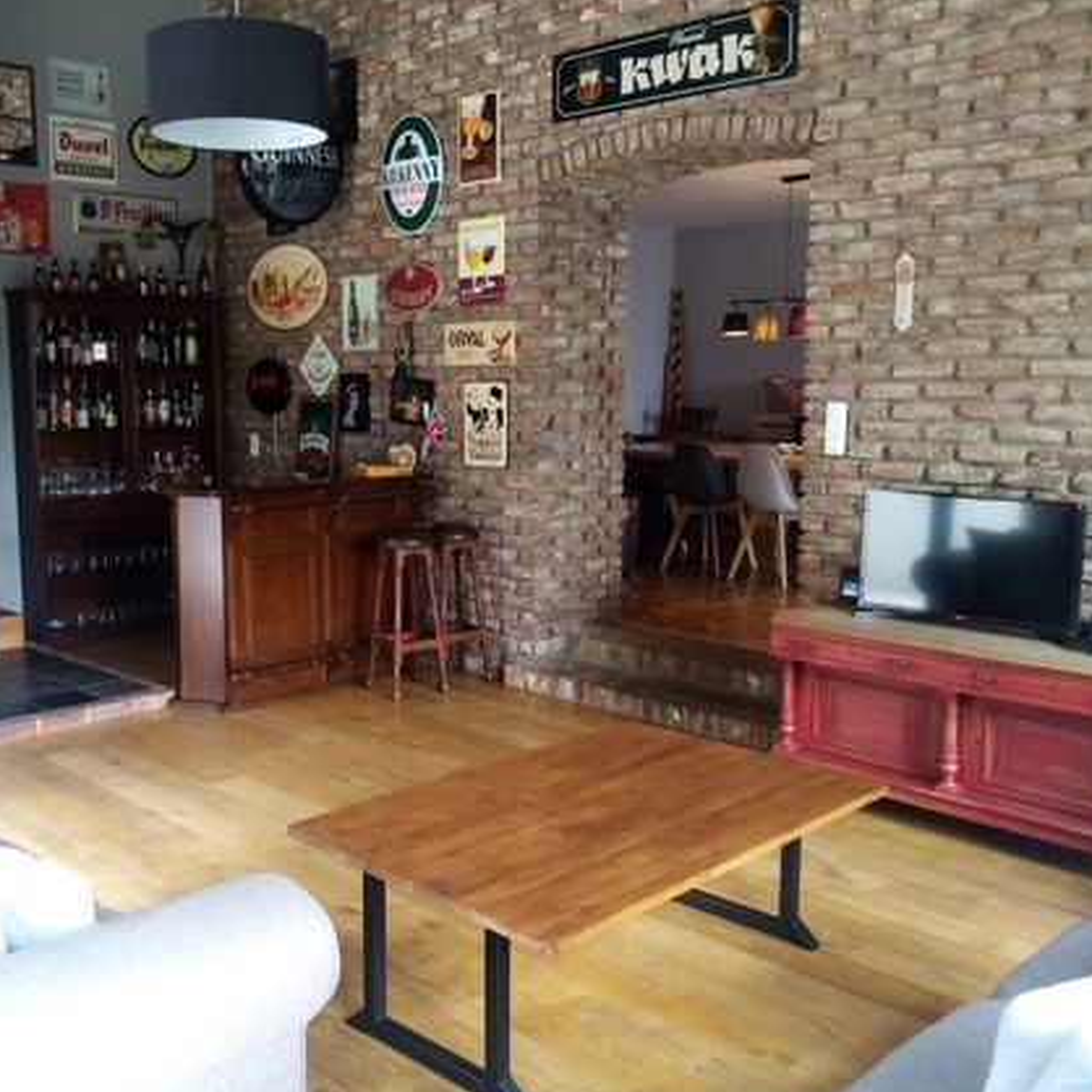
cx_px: 402
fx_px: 1178
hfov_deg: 49.2
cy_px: 538
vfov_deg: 49.7
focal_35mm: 33
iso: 310
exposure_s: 1/33.3
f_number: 1.8
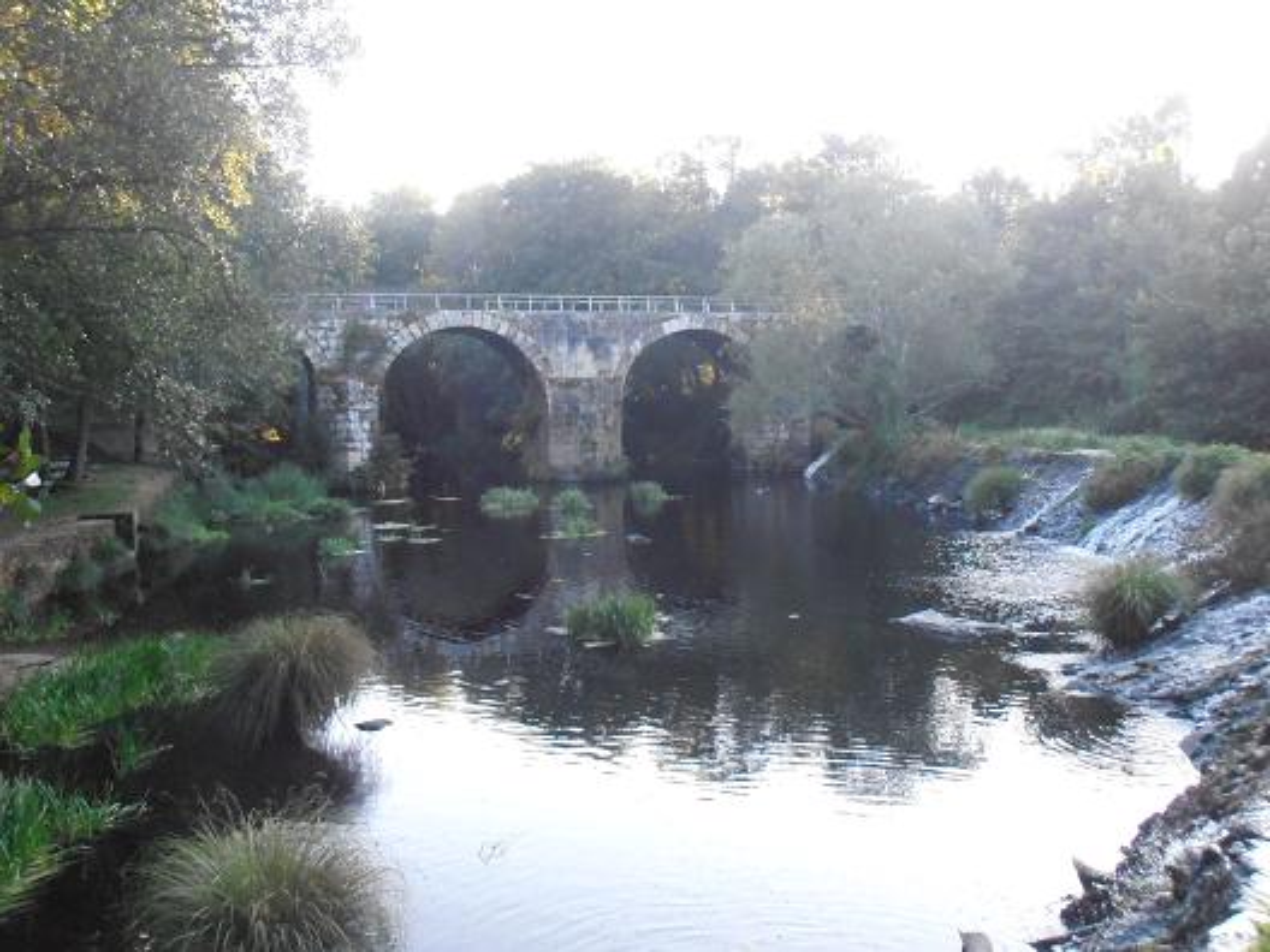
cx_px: 635
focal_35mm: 37
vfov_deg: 38.7
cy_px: 476
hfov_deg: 50.1
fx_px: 1357
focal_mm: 6.61
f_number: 3.9
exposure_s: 1/320
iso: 640
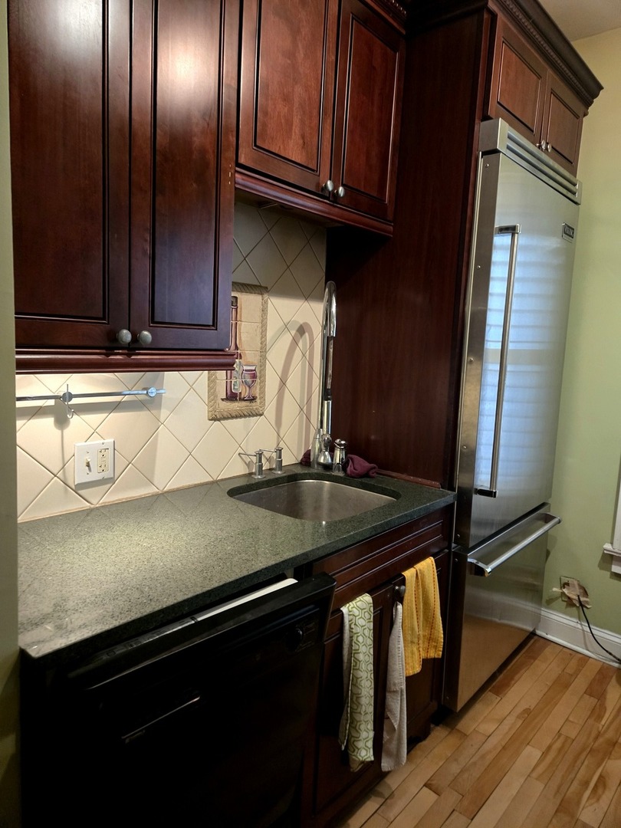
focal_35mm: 23
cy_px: 414
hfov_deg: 58.9
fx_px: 550
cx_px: 310
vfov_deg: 73.9
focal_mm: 5.4
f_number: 1.8
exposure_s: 1/60
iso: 640
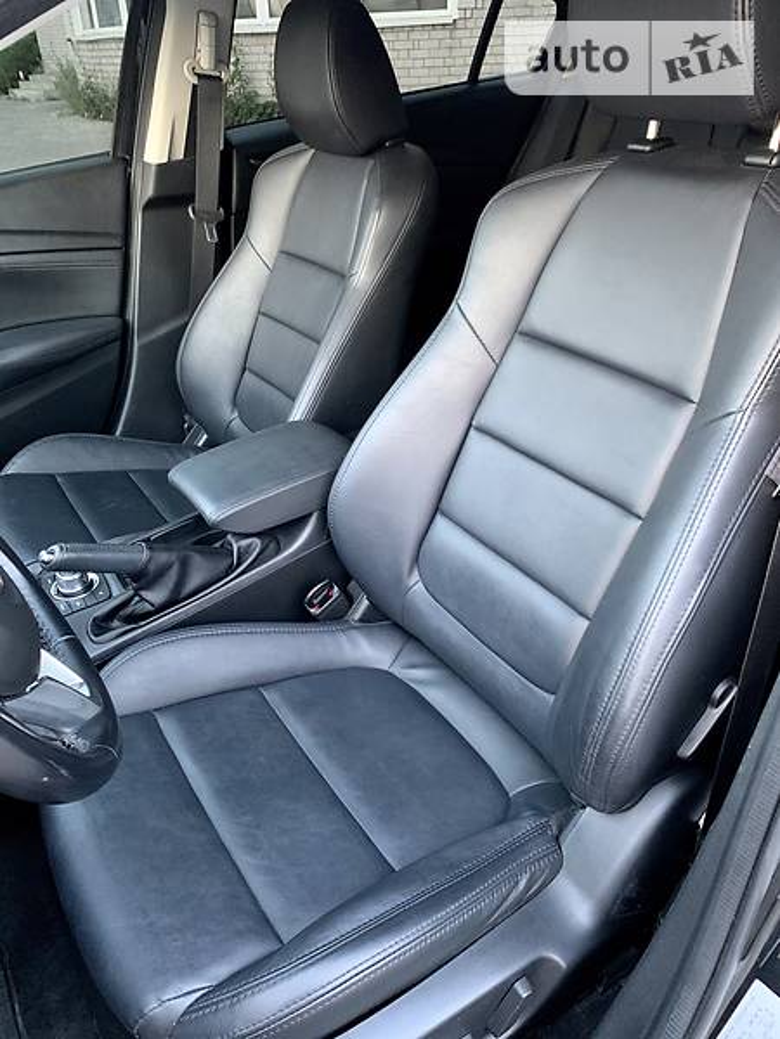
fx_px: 781
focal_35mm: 26
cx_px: 390
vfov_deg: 67.3
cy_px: 520
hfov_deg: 53.1
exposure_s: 1/30
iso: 500
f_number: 1.8
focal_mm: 4.2
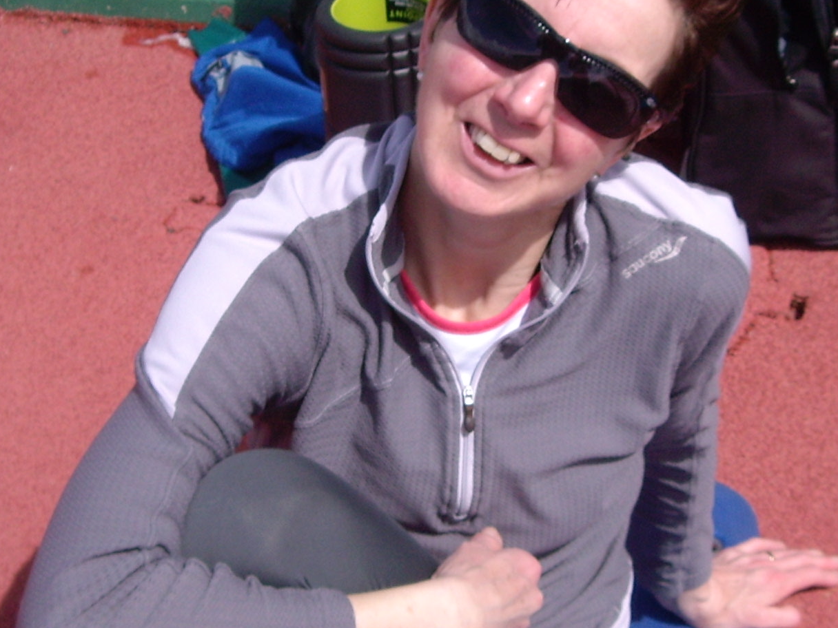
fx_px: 2130
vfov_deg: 16.8
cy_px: 278
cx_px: 412
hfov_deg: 22.3
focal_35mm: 88
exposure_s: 1/640
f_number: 4.3
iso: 64
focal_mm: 6.2
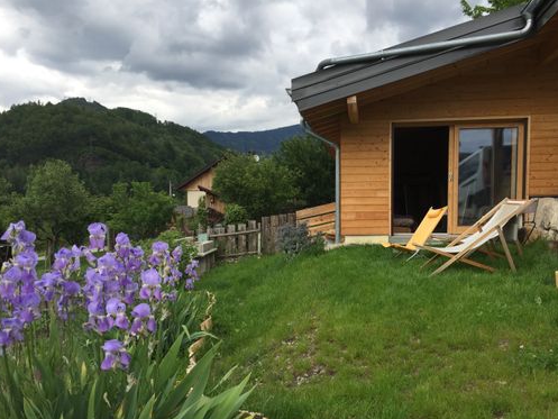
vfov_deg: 40.5
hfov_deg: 52.6
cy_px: 251
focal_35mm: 35
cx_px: 289
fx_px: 564
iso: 32
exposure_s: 1/746
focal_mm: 4.15
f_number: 2.2
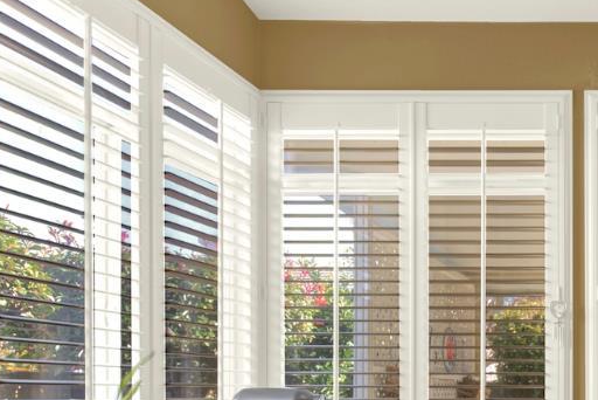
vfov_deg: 30.6
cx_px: 661
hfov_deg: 38.8
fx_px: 681
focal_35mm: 41
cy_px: 389
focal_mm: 14
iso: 100
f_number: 14
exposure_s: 1/4
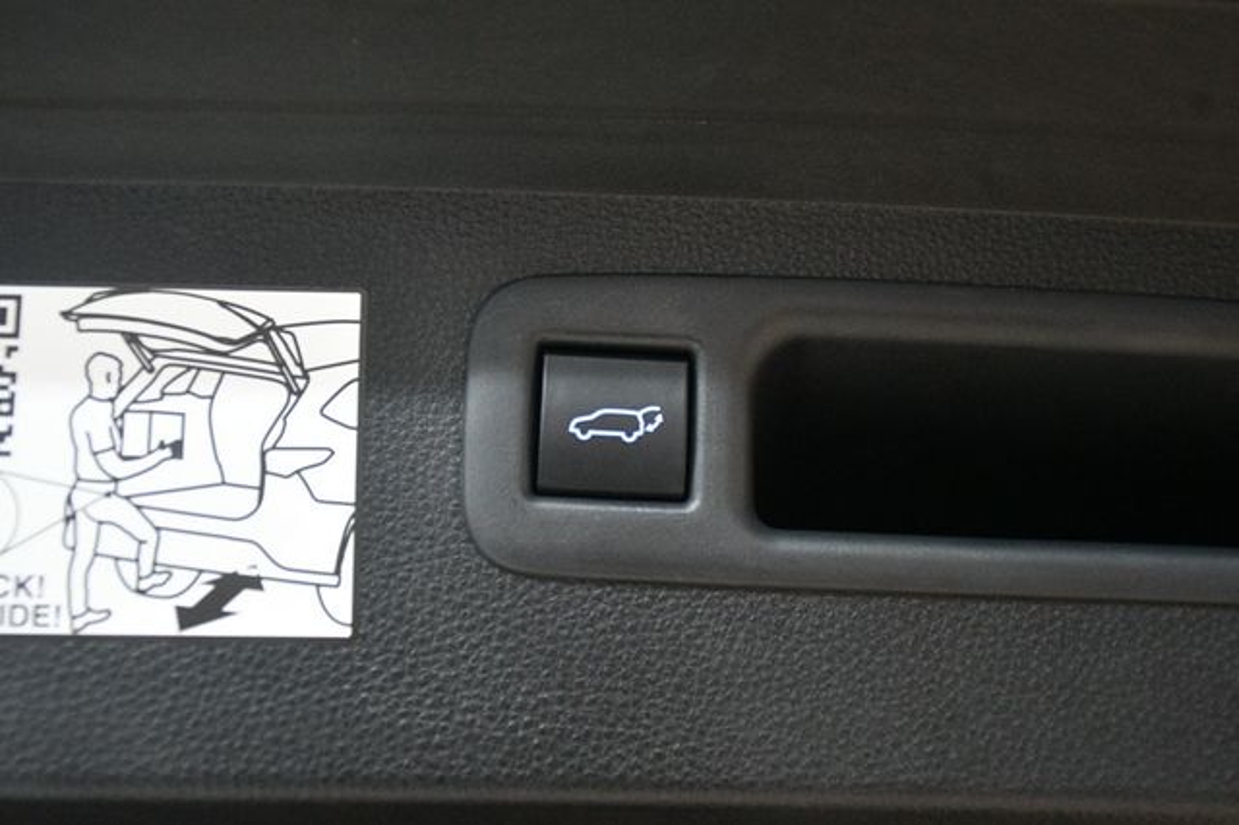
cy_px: 412
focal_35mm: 63
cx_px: 620
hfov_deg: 31.9
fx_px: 2167
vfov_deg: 21.5
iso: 4500
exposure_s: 1/60
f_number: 4.5
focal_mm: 42
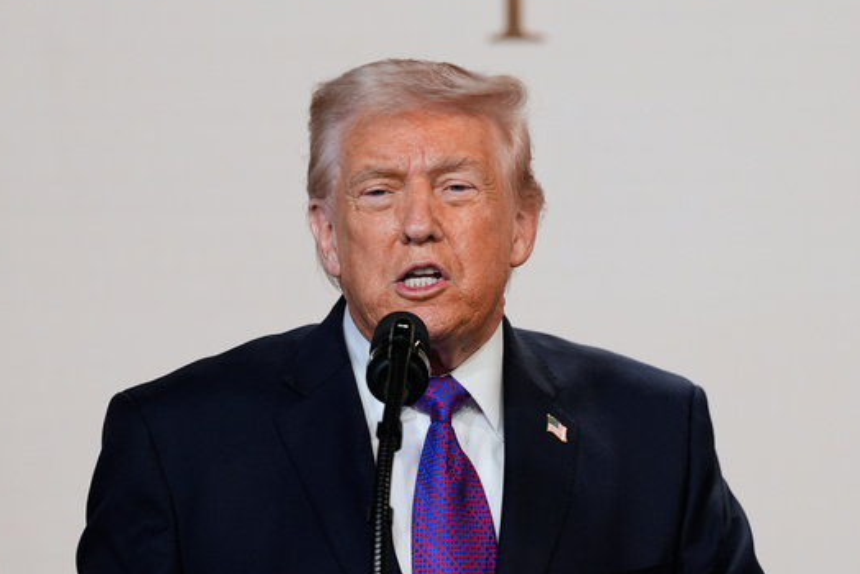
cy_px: 204
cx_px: 561
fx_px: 14006
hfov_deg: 3.5
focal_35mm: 586
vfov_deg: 2.3
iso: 400
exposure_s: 1/250
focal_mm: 300
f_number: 2.8
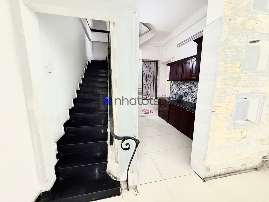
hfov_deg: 102.1
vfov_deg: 85.7
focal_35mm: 14
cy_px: 101
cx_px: 134
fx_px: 109
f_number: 2.2
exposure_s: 1/50
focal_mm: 2.22
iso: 640
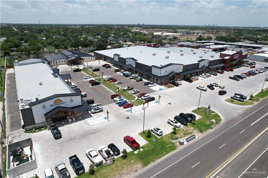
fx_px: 164
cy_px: 89
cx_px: 134
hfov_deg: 78.6
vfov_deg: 57.2
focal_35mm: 22
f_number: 2.8
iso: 120
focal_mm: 8.38
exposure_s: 1/3000
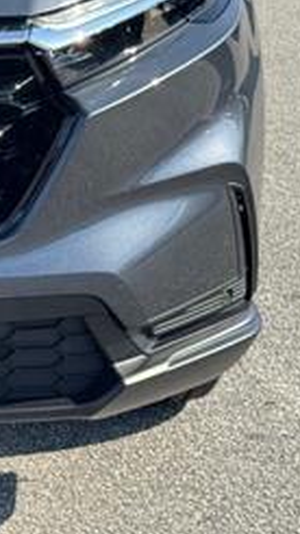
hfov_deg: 8.6
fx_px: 1927
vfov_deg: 15.6
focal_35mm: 136
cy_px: 26
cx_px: -228
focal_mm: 6.76
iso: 64
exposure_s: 1/1524
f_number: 1.78
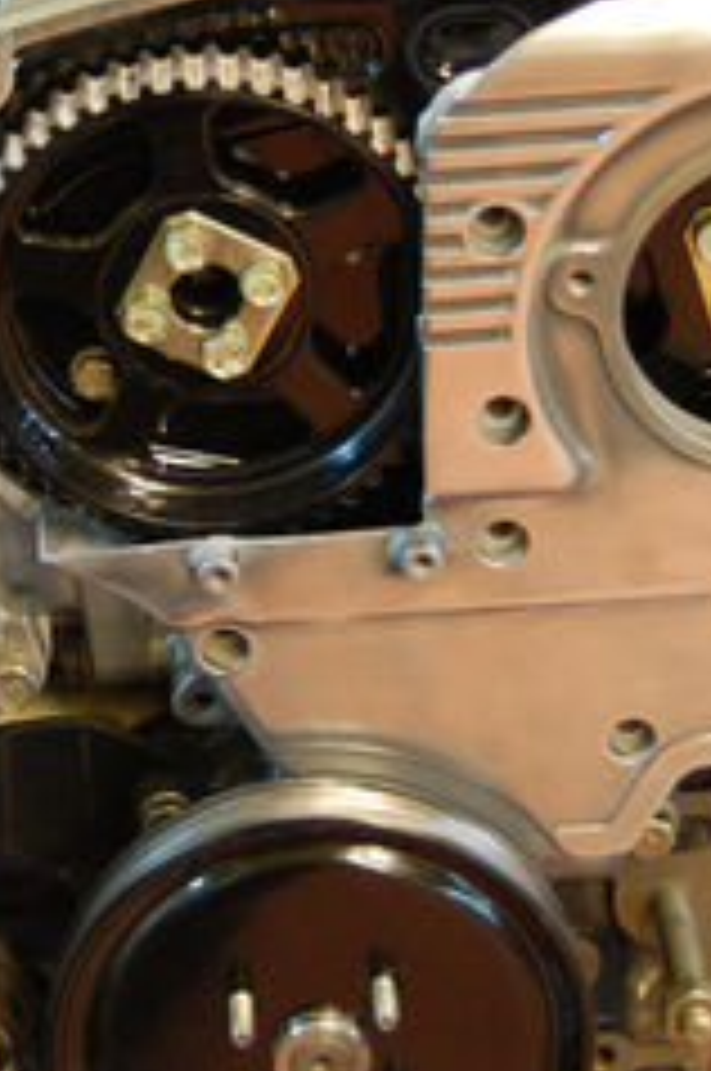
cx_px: 189
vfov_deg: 16.9
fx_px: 3595
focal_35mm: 121
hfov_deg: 11.3
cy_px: 279
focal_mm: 30
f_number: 4.2
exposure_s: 1/13
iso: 800
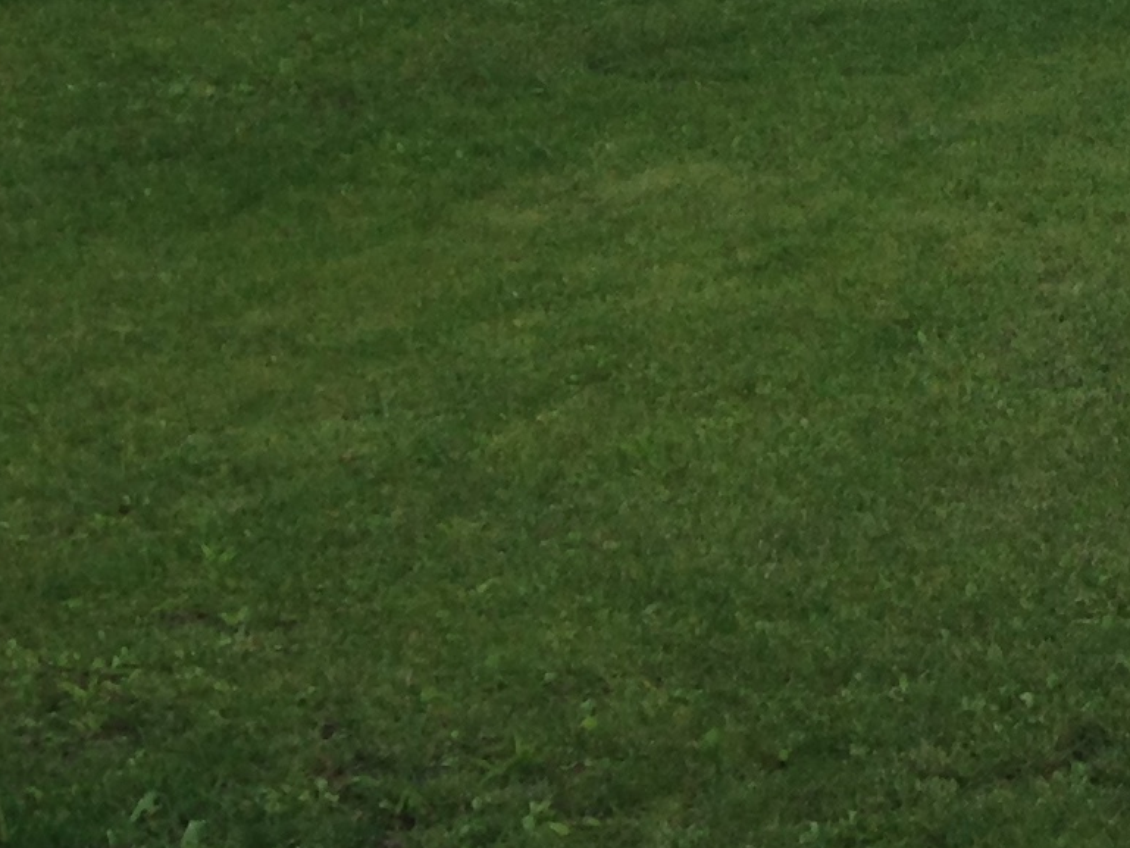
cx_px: 2173
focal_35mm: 140
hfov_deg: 12.6
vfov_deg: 10.0
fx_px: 4571
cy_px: -744
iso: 50
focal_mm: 4.12
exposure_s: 1/1004
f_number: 2.4
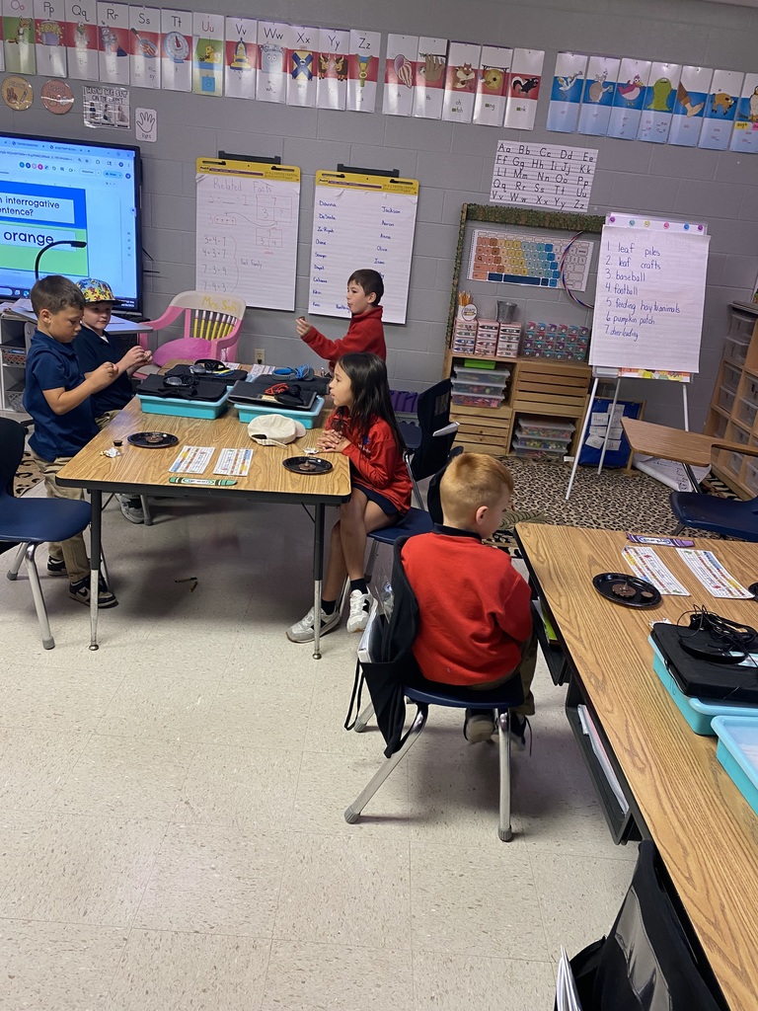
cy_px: 506
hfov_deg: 53.1
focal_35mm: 26
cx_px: 379
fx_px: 759
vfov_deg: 67.3
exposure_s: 1/60
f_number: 1.8
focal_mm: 4.25
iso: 125
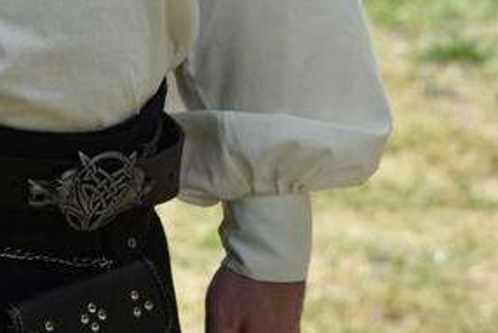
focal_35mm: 537
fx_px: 7432
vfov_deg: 2.6
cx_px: -47
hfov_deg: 3.8
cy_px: -349
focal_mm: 120
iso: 100
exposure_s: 1/250
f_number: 6.3
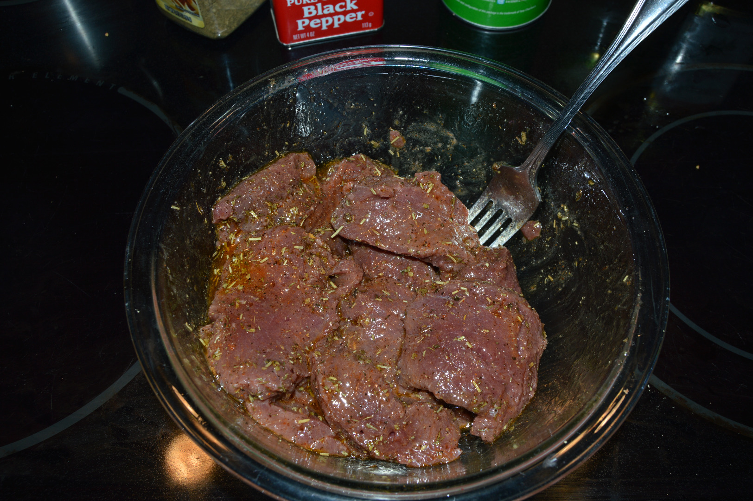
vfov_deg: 39.9
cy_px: 250
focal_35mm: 33
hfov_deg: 57.3
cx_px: 376
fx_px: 690
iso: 100
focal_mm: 22
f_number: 8
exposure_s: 1/60
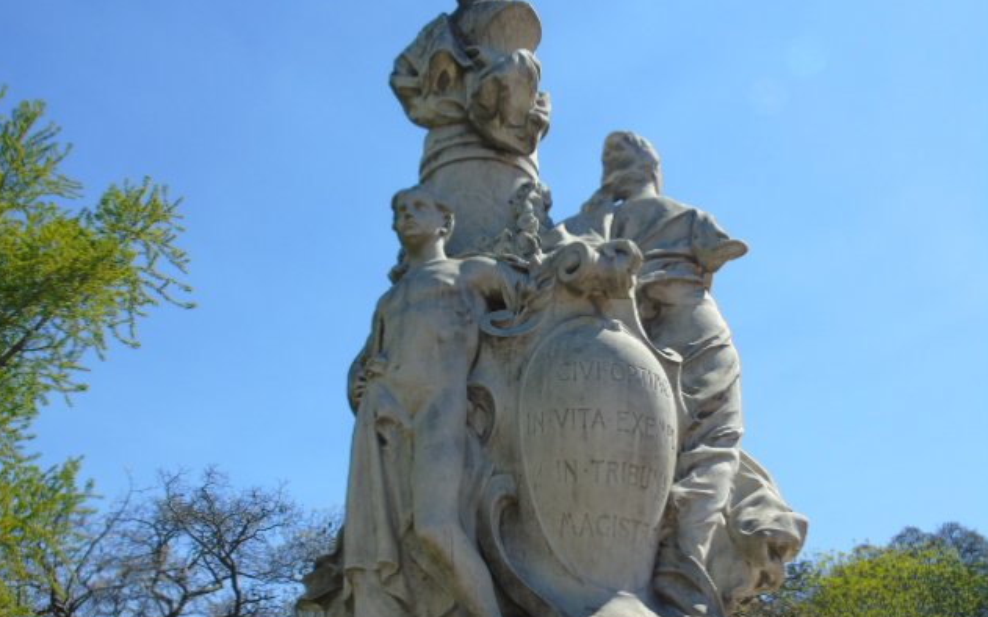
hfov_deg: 46.2
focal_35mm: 43
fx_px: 1158
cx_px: 492
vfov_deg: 29.8
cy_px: 337
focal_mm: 7.1
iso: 80
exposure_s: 1/640
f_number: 3.9
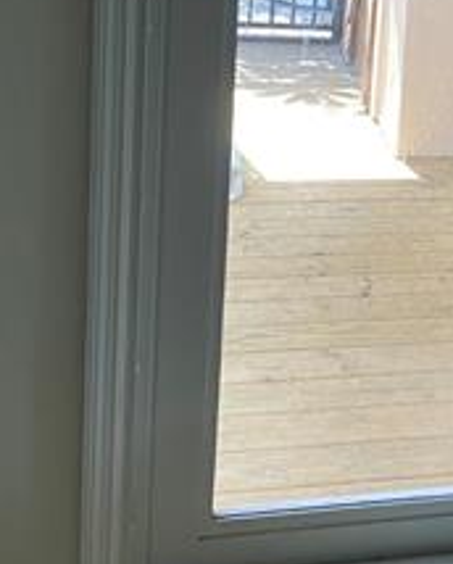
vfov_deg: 25.3
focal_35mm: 71
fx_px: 1187
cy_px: -8
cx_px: 458
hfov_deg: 20.9
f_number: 1.8
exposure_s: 1/60
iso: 100
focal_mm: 4.25
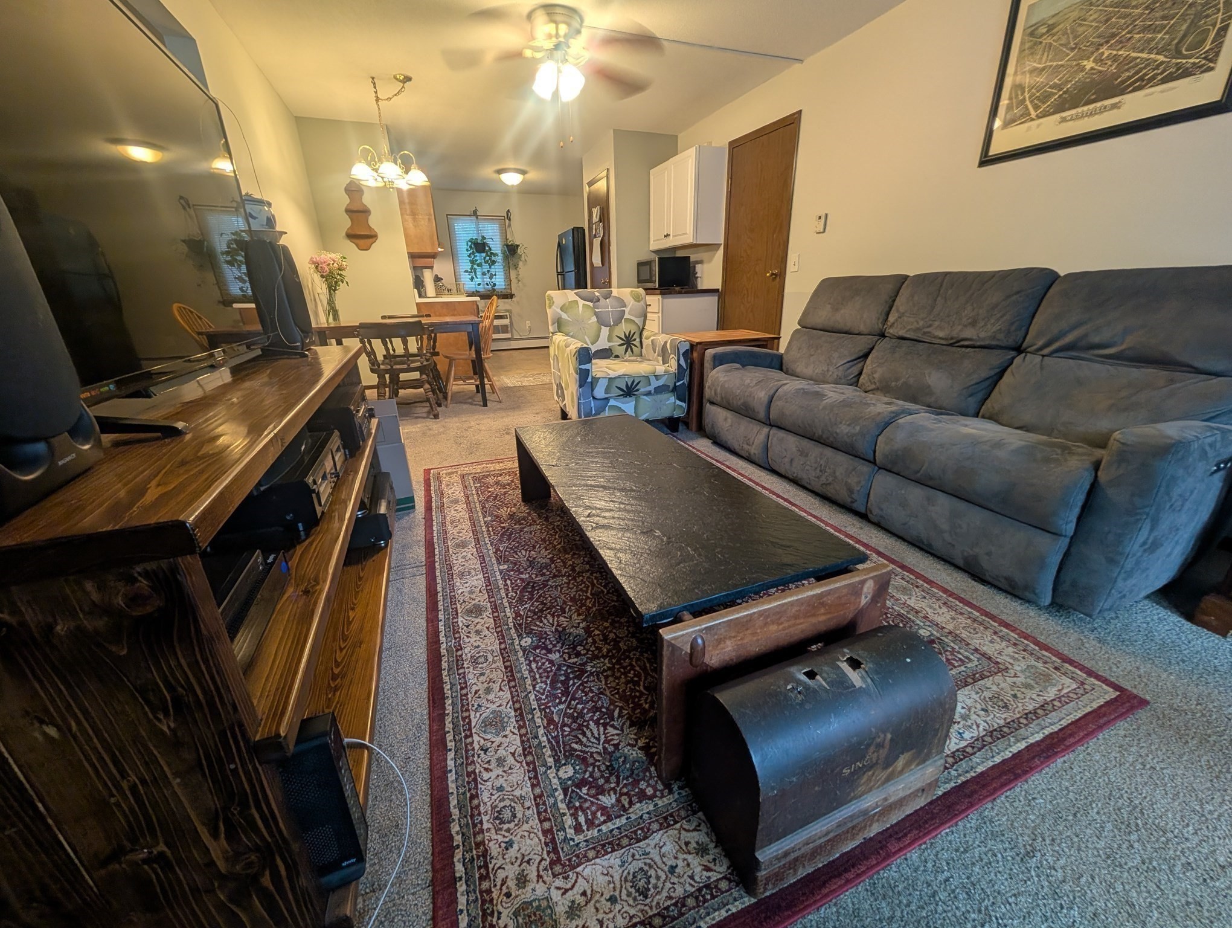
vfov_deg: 94.6
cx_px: 616
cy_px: 464
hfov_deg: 110.5
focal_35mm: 12
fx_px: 428
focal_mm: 2.02
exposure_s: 1/24
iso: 67
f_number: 1.7
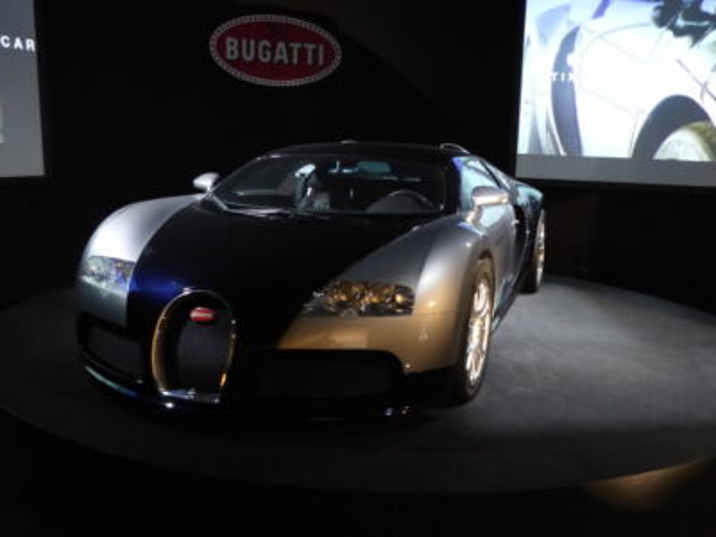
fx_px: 703
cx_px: 358
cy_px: 268
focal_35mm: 34
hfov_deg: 54.0
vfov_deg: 41.8
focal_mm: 5.9
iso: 800
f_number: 2.8
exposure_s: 1/15
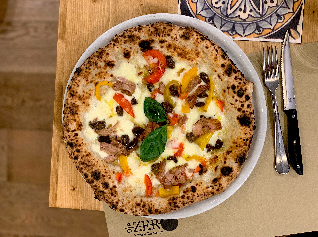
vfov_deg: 27.9
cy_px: 118
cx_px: 159
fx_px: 477
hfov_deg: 36.9
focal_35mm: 52
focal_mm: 6
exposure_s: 1/50
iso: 200
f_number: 2.4
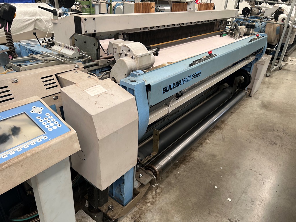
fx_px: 222
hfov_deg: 67.3
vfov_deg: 53.1
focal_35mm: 26
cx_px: 148
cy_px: 111
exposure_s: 1/198
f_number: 1.5
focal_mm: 5.7
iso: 40
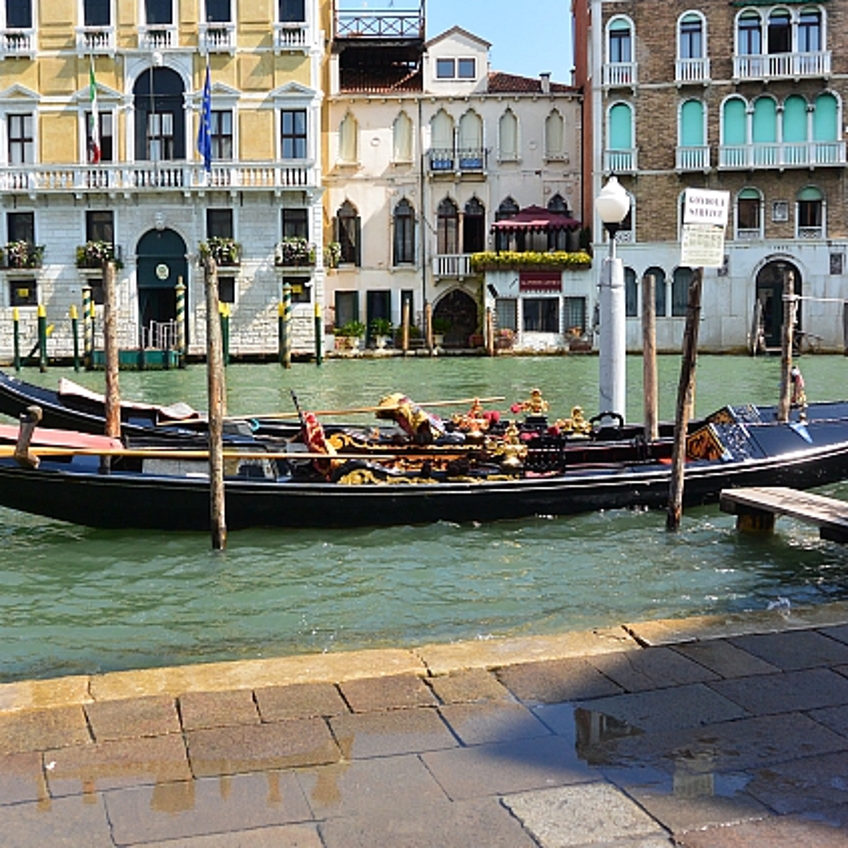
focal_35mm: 36
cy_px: 426
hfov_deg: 46.0
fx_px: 998
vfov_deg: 46.0
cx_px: 407
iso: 160
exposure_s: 1/640
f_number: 4.5
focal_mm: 10.7
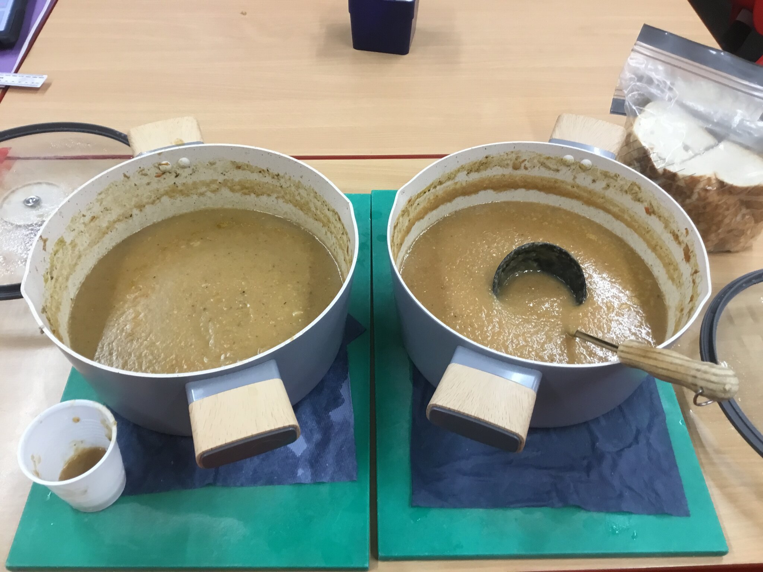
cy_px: 286
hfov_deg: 58.4
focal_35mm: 31
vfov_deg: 45.4
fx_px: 683
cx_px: 382
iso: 100
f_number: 2.4
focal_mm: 3.3
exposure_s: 1/33
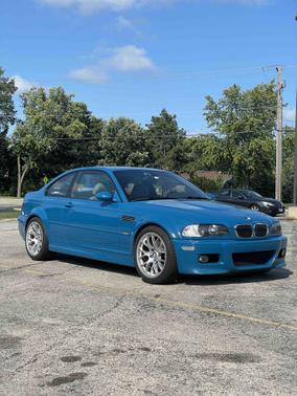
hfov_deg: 28.1
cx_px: 148
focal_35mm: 52
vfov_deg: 36.8
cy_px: 198
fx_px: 594
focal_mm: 6
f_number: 2
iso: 25
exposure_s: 1/1497
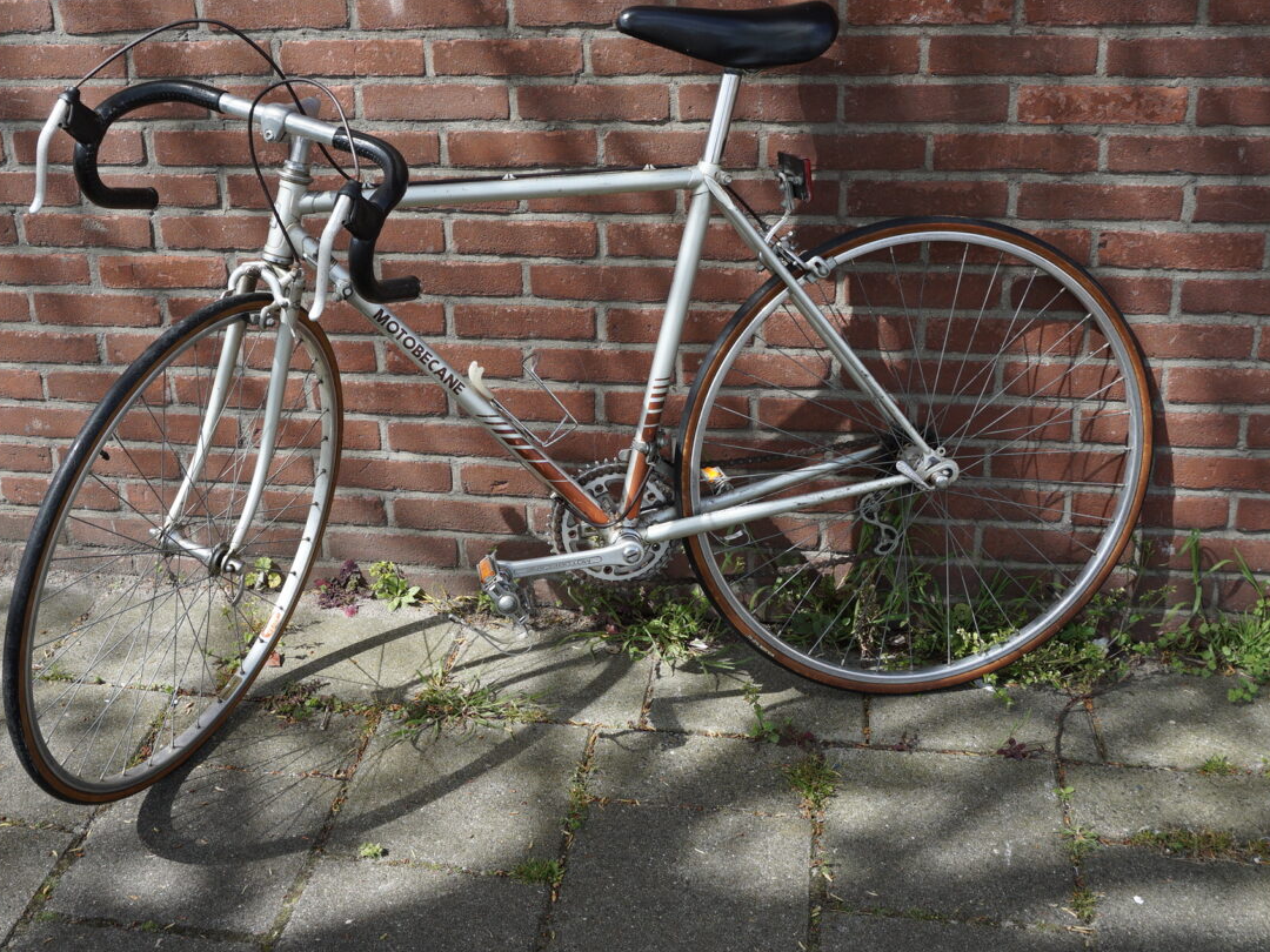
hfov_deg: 45.7
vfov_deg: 35.0
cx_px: 547
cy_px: 367
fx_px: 1504
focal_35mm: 41
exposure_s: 1/200
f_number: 5.6
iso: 100
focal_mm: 16
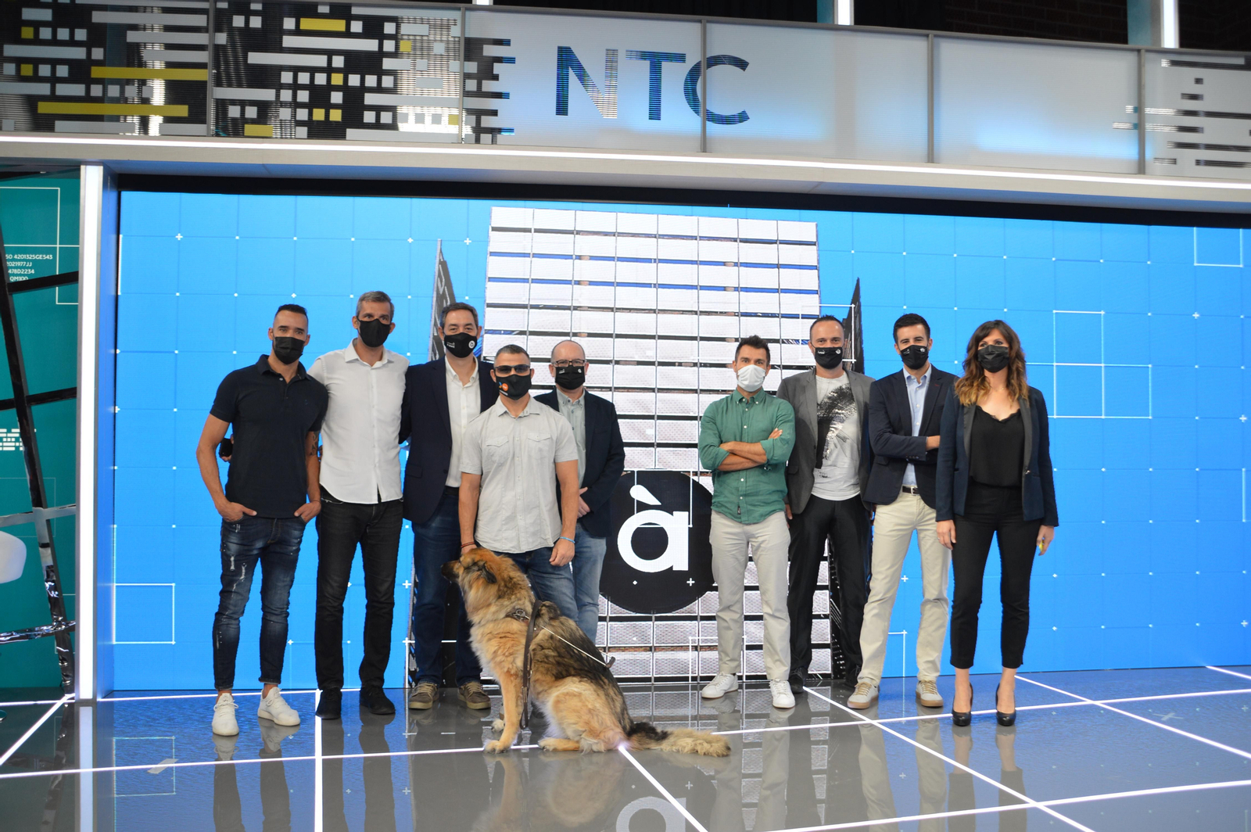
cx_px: 626
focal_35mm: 32
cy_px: 416
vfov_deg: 41.6
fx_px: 1094
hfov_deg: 59.5
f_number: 4
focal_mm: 21
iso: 400
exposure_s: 1/60
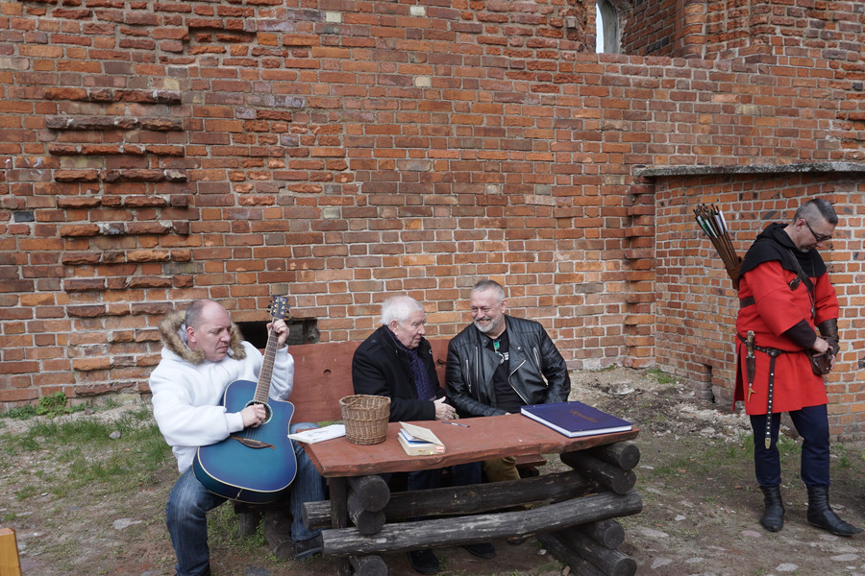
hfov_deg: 58.6
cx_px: 467
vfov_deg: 40.7
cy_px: 372
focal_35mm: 32
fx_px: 769
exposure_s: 1/80
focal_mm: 16
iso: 100
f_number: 6.3
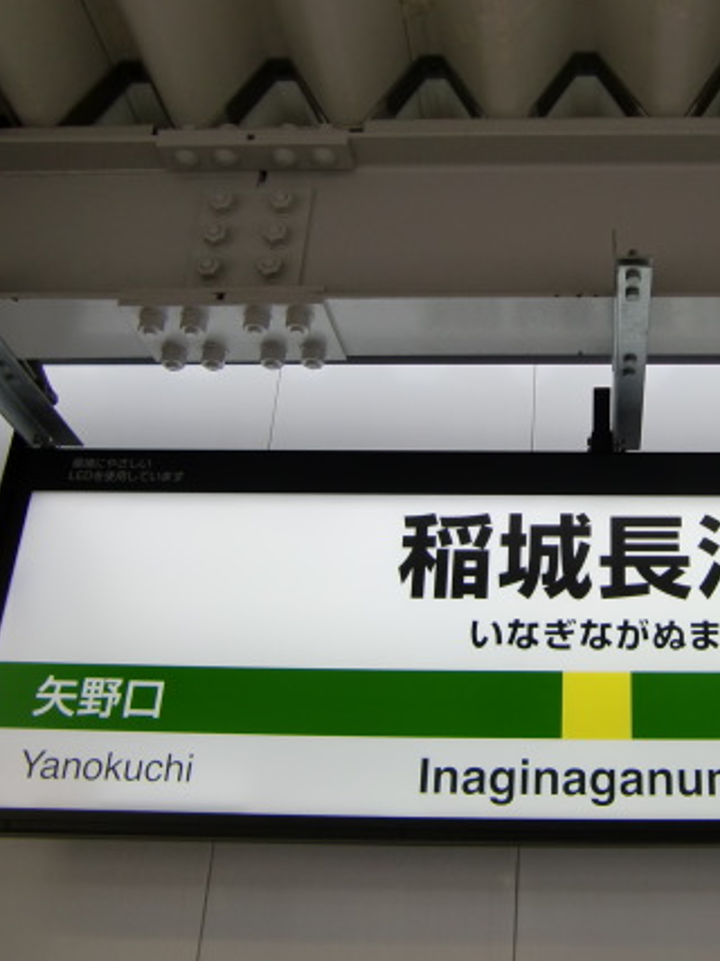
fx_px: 1165
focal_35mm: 42
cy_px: 457
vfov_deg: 44.8
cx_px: 594
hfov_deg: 33.2
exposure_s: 1/60
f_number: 2.6
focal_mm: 4.9
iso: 64
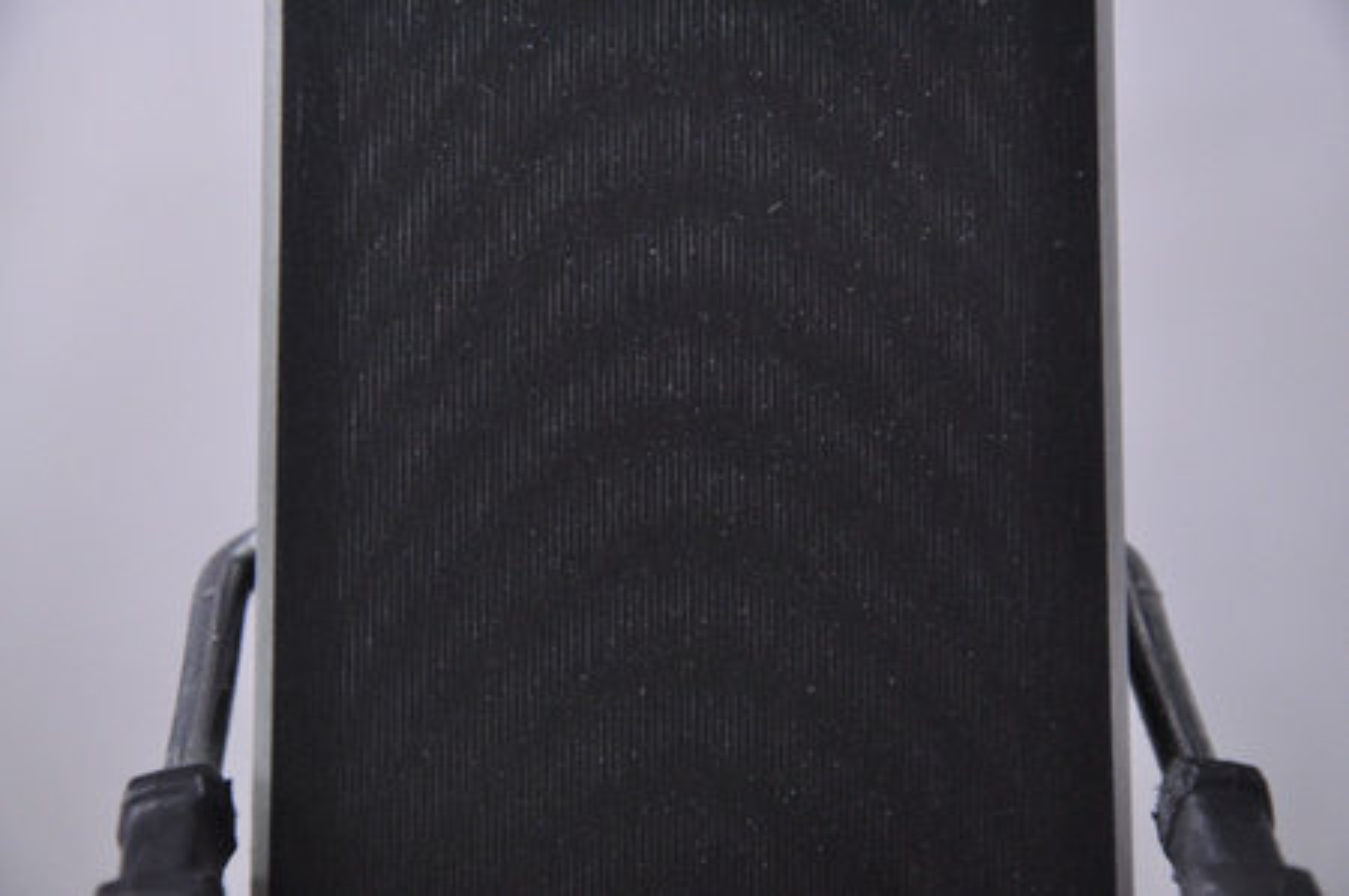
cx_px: 674
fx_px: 5895
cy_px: 448
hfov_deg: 13.1
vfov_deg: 8.7
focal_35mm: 158
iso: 3200
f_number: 8
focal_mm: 105
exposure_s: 1/125
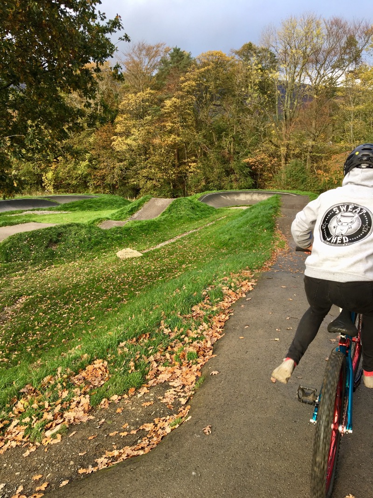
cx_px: 186
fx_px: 416
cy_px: 249
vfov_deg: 61.6
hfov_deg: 48.2
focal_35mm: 29
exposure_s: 1/153
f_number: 2.2
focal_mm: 4.15
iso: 25
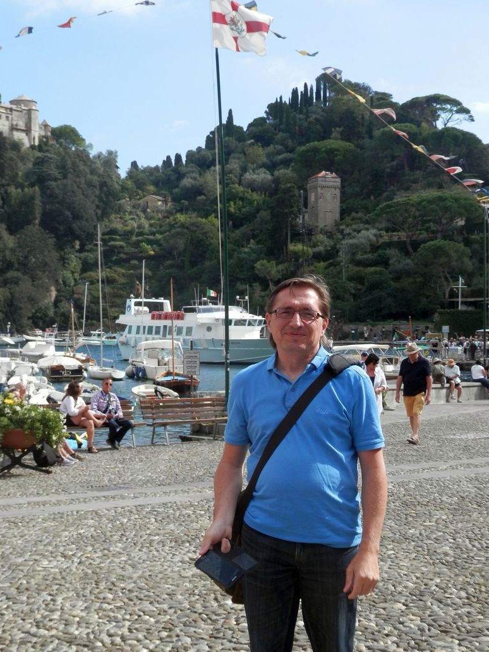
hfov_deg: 25.7
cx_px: 241
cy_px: 358
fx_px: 1074
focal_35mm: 57
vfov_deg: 33.8
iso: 80
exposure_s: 1/500
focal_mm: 8.9
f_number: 4
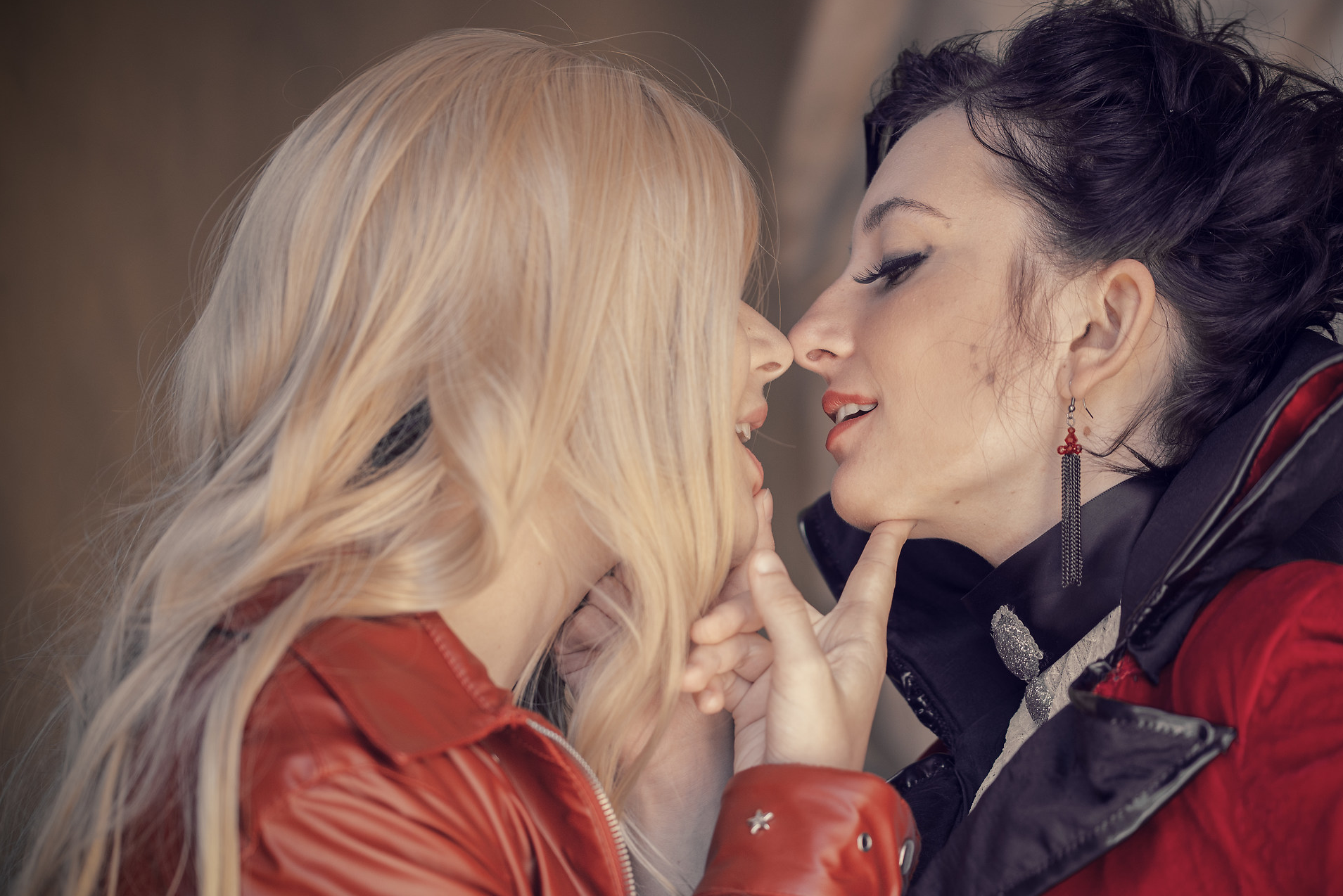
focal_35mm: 132
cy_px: 514
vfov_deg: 10.4
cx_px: 827
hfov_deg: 15.5
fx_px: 4926
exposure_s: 1/250
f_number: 3
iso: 500
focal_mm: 105
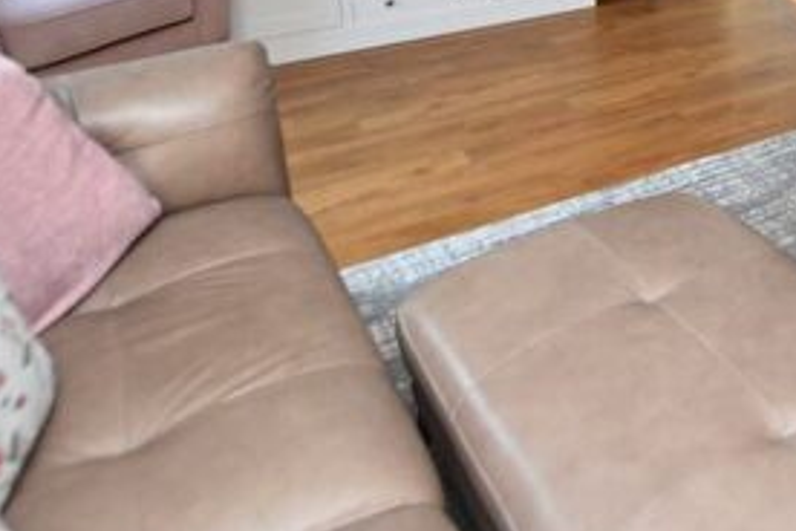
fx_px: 840
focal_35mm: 38
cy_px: -59
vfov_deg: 31.0
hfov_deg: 43.2
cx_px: 805
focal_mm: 10
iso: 140
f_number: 3.5
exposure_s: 1/15
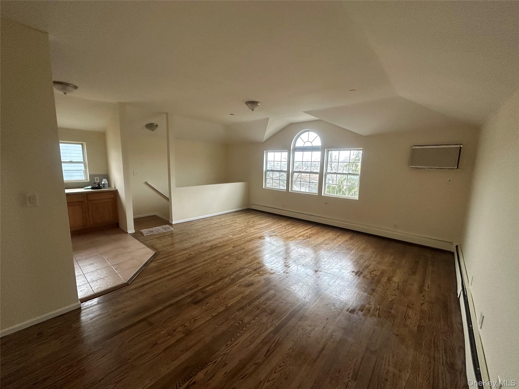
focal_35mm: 14
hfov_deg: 102.1
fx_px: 210
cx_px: 260
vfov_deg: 85.7
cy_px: 194
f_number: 2.2
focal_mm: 2.22
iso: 250
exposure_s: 1/99
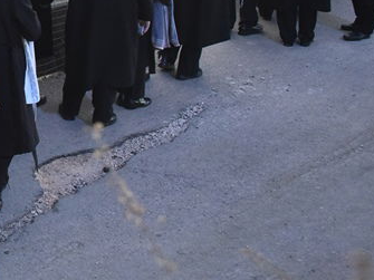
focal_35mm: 103
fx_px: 1112
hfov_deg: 17.6
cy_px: -53
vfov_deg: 13.9
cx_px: -137
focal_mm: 35
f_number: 4
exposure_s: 1/50
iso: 5000
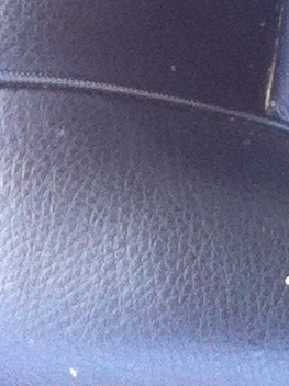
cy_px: -858
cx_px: 858
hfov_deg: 5.4
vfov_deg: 6.8
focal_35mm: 258
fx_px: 2879
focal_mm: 3.85
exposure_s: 1/20
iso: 80
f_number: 2.8
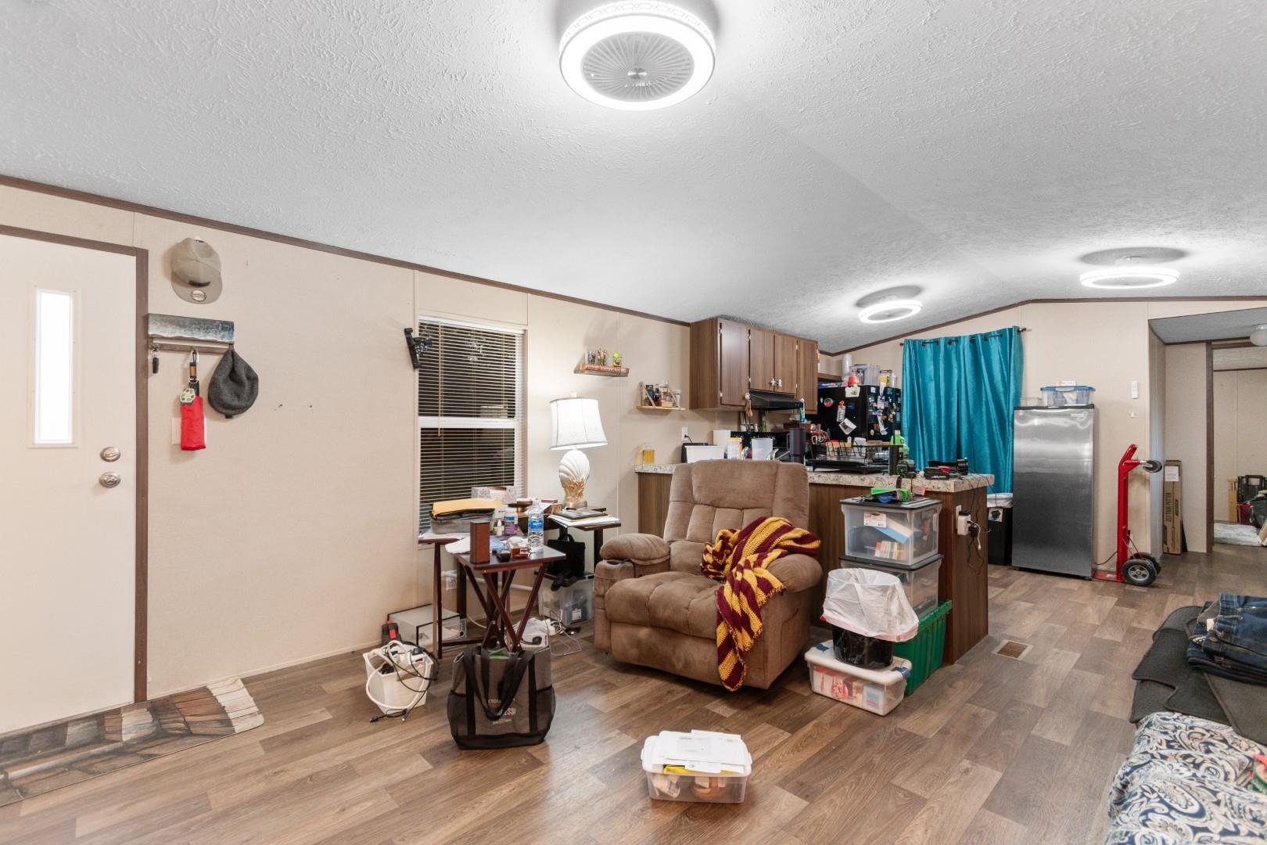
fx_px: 528
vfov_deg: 77.3
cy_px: 422
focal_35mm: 15
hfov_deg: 100.4
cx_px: 634
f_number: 4.5
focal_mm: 10
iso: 100
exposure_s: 3
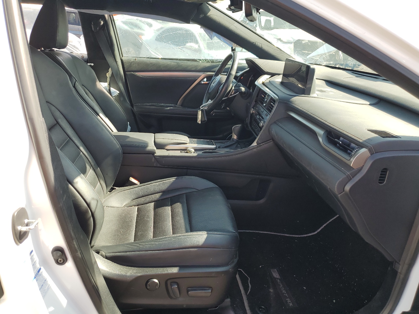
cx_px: 210
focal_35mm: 26
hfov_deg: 67.3
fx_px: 315
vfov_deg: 53.1
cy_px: 157
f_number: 1.5
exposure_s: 1/435
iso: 50
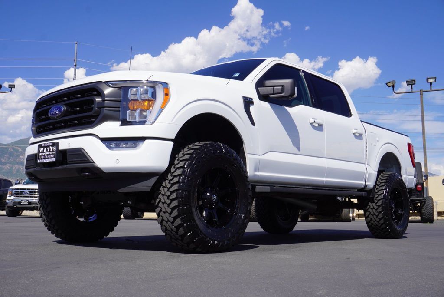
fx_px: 481
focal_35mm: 39
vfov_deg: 34.3
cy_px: 148
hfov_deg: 49.5
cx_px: 222
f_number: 11
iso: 100
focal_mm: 26
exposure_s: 1/160
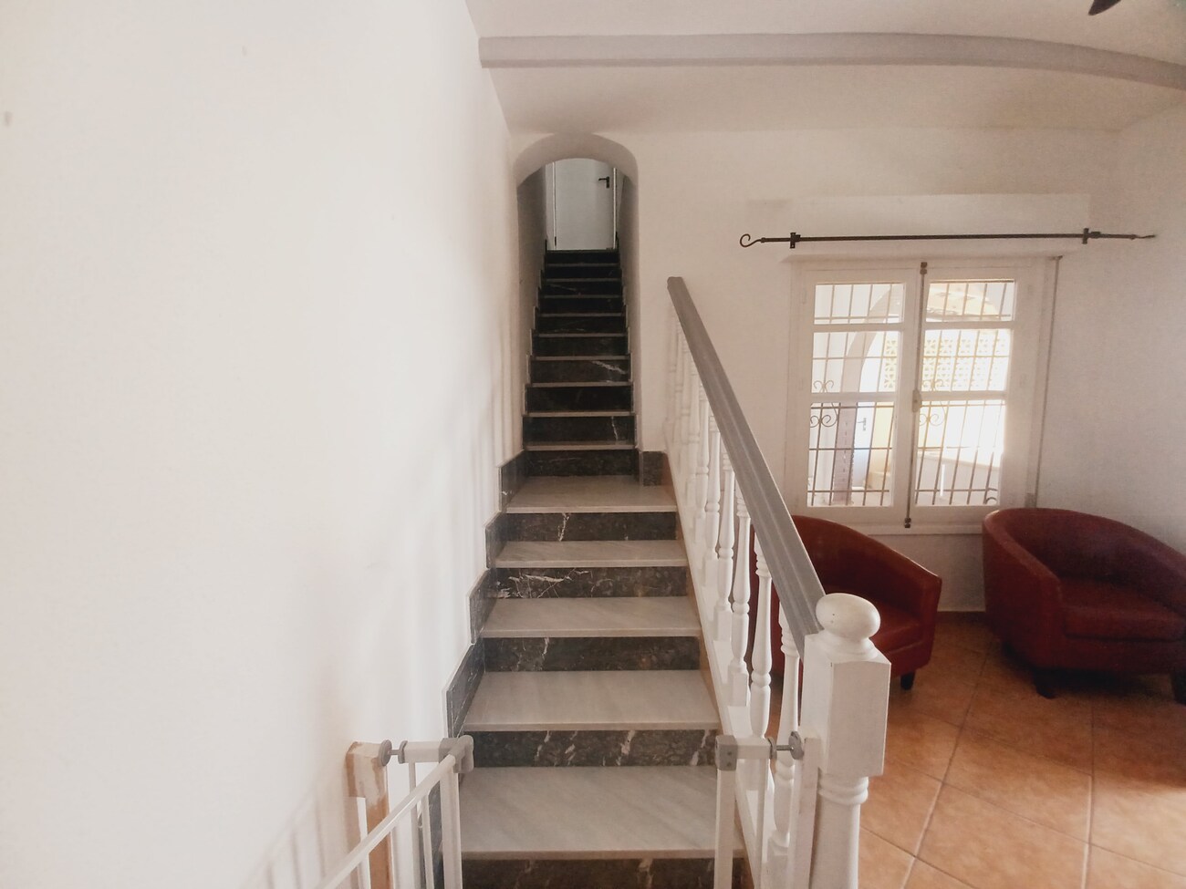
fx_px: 445
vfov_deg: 89.9
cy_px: 444
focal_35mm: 13
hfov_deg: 106.2
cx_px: 593
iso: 80
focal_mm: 1.42
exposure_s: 1/50
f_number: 2.2
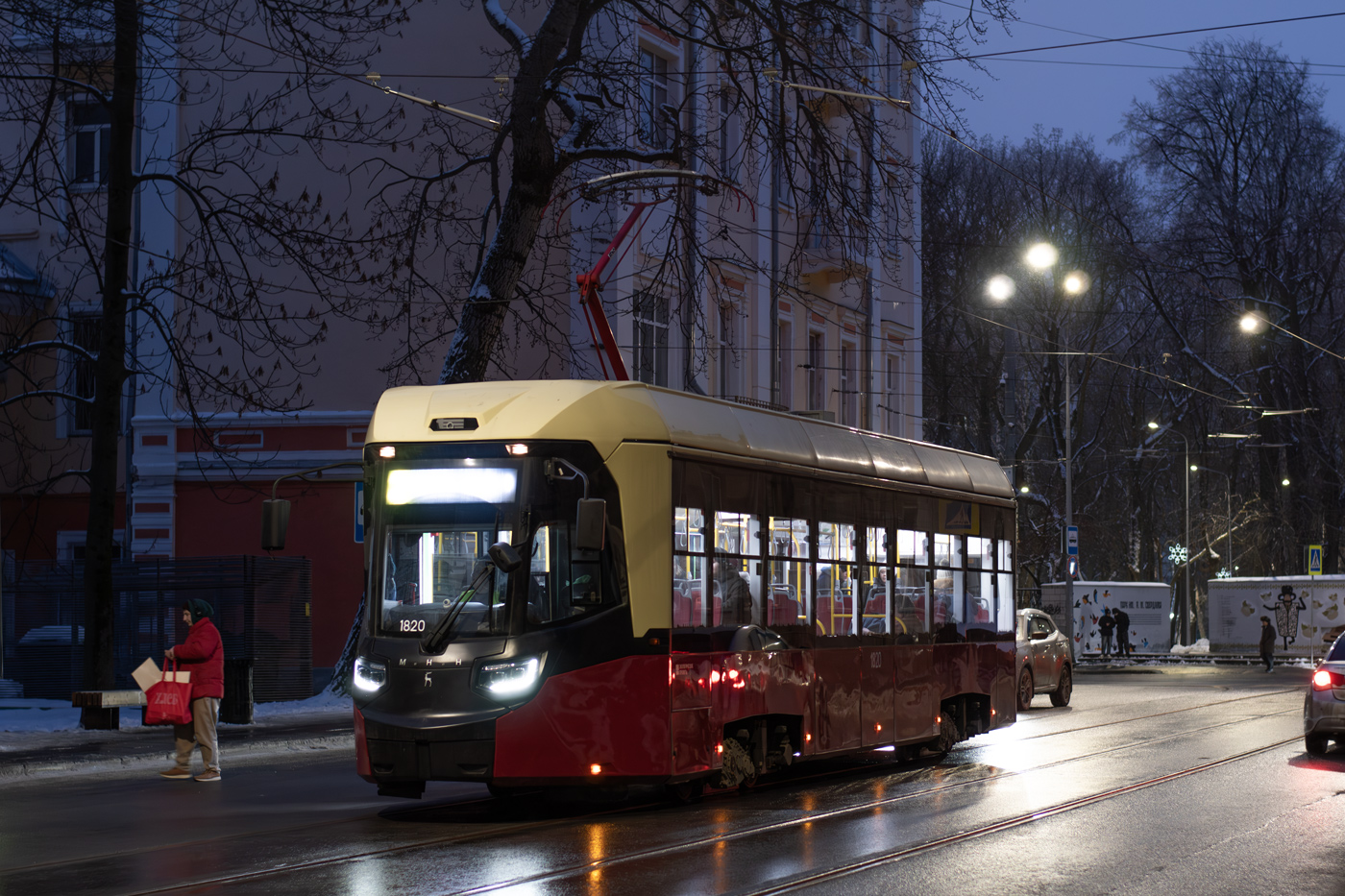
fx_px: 2802
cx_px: 672
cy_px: 448
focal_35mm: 75
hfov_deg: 27.0
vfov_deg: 18.2
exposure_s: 1/80
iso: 900
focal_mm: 50
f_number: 2.5
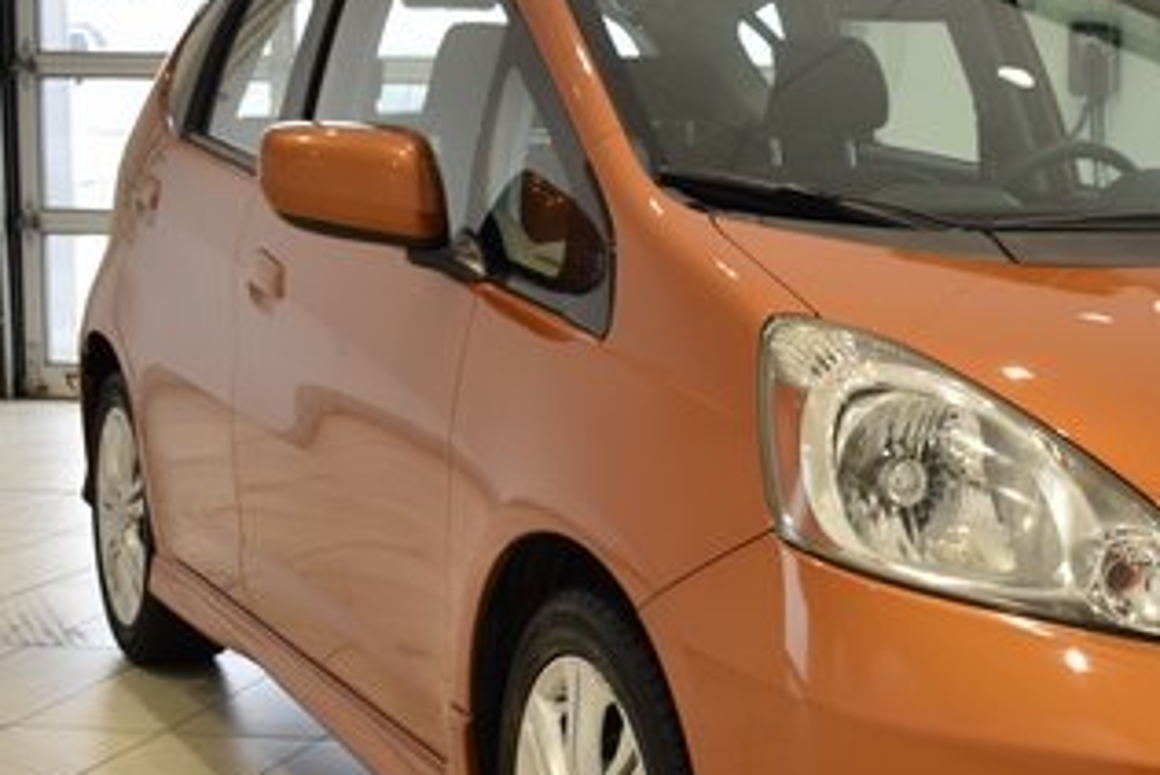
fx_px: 2353
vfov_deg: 18.6
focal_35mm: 73
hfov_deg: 26.7
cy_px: 523
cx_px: 1057
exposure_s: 1/40
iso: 110
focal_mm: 24
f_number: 4
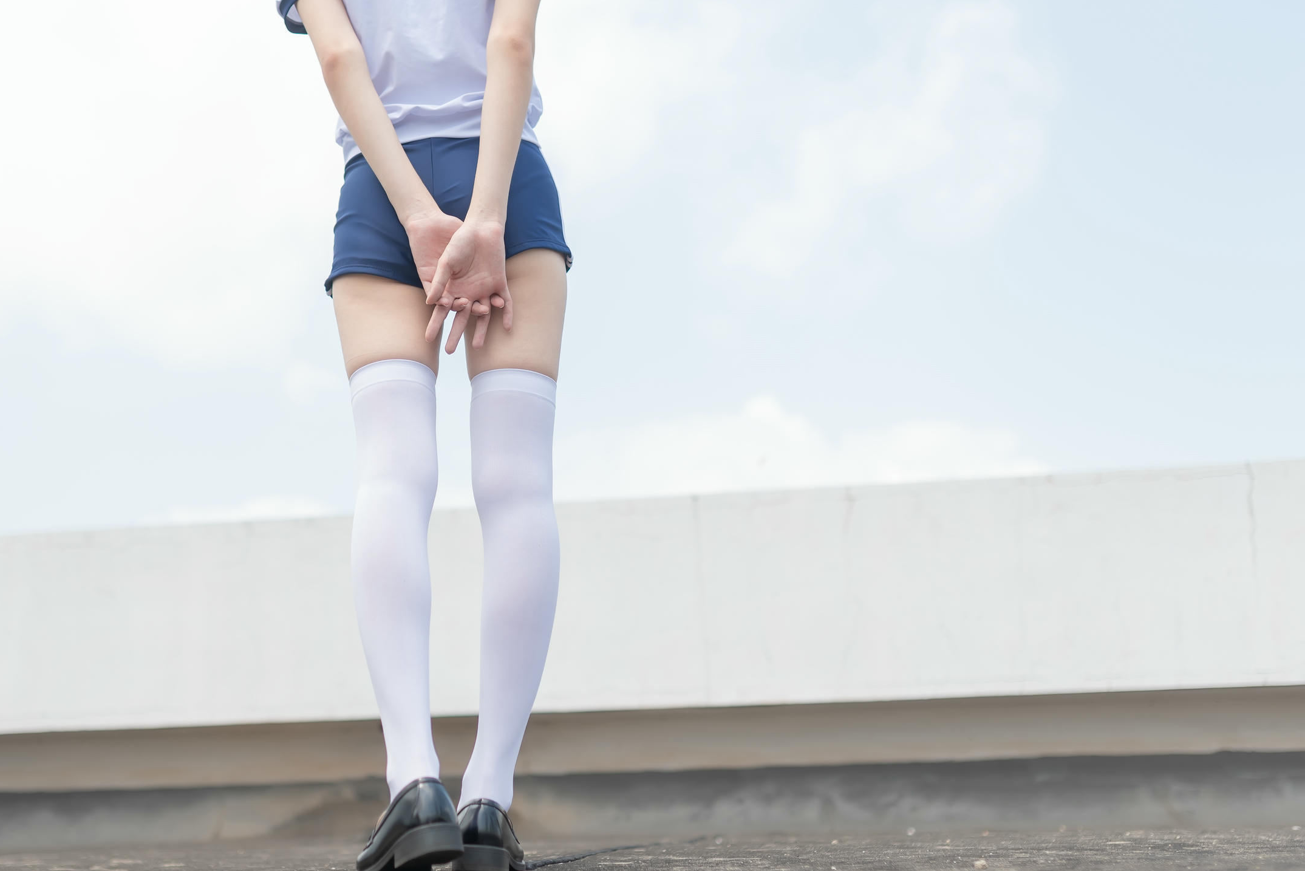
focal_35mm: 49
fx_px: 1777
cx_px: 494
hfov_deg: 40.1
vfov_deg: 27.5
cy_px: 448
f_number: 1.8
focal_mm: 35
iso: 100
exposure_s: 1/3200
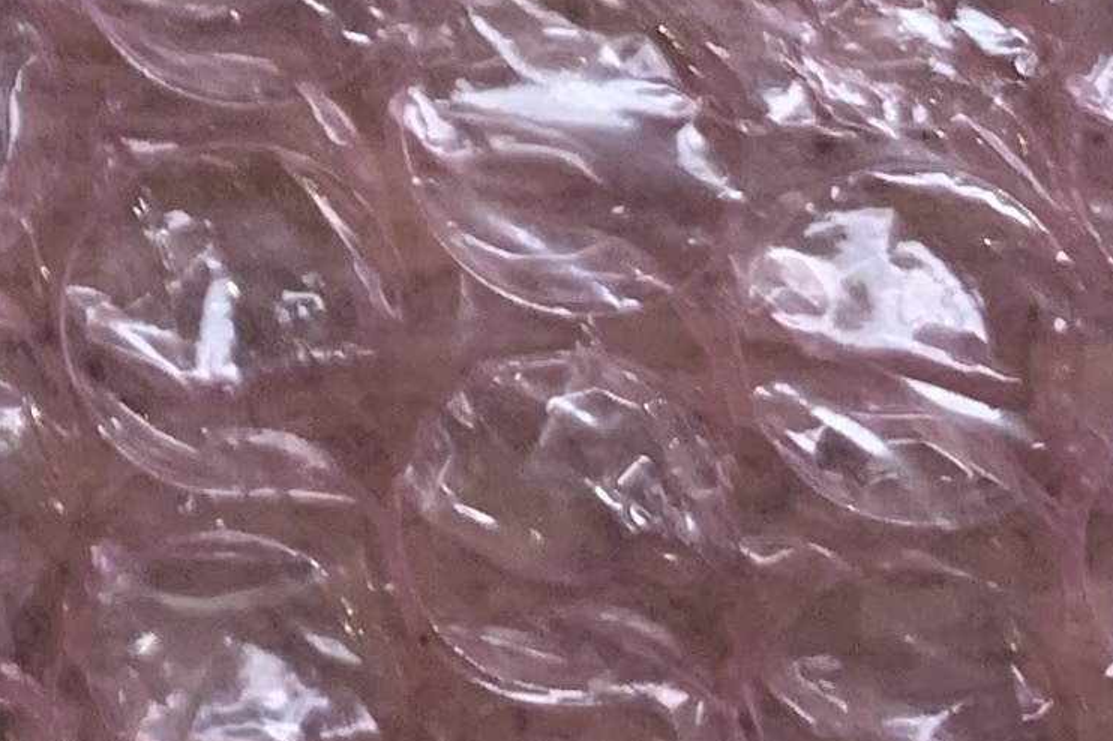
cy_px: -1228
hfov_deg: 12.7
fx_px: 4543
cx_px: -892
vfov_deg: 8.3
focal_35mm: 147
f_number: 1.8
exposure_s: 1/89
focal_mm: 4.25
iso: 100
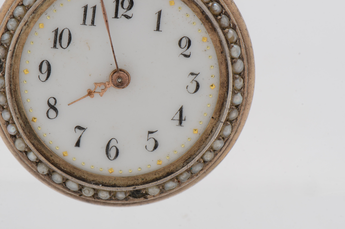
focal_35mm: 128
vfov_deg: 10.7
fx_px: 1219
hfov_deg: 16.1
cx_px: 172
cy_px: 114
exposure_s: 1/125
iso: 200
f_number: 18
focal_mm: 85
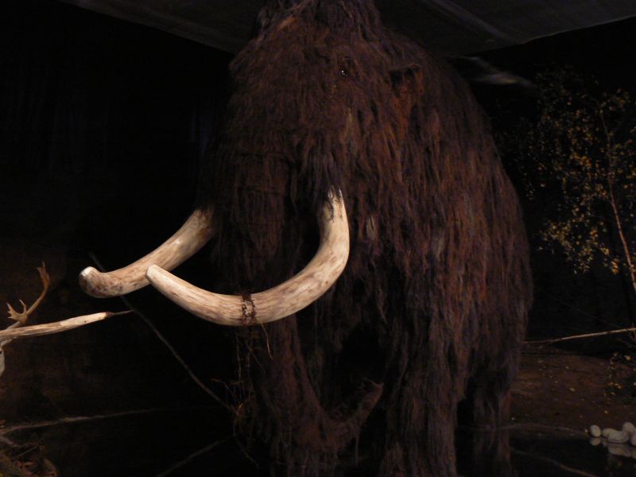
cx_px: 318
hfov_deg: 51.4
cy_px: 238
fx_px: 661
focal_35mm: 36
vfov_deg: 39.7
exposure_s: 1/6
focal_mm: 6
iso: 200
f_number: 2.8
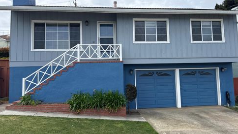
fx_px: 170
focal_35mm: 27
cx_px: 122
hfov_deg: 69.9
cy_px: 62
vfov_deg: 42.8
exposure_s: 1/3584
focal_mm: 6.76
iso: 100
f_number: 1.78
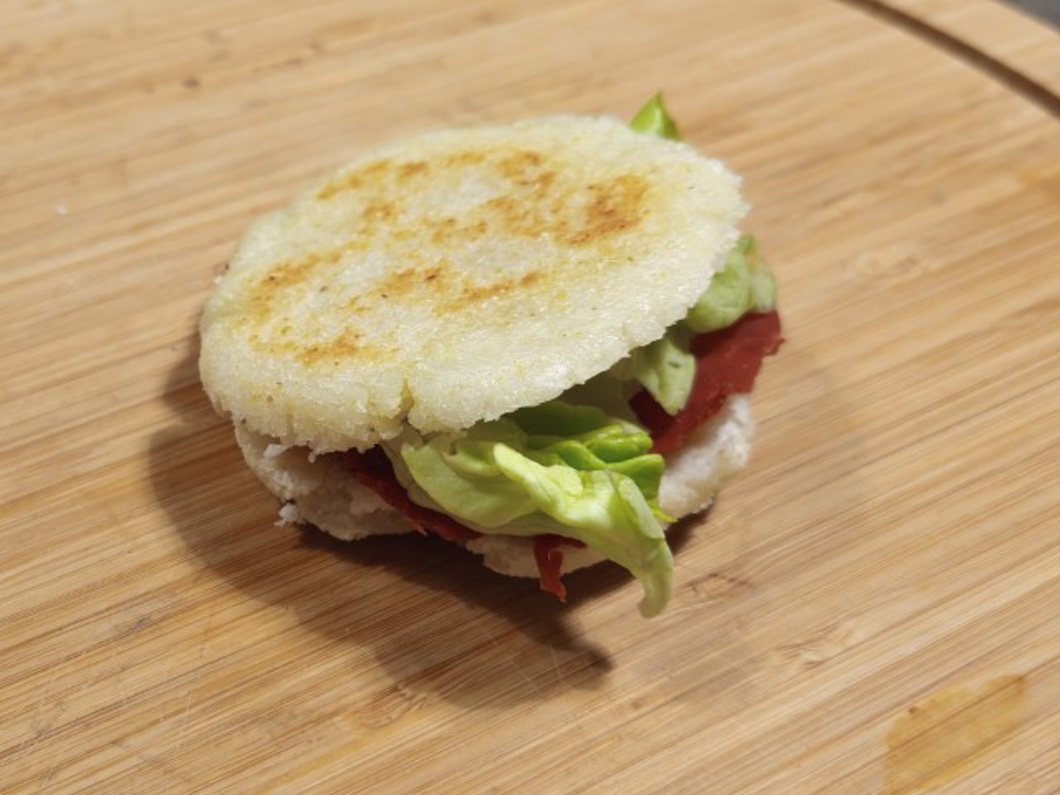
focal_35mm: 50
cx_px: 530
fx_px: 1531
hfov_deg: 38.2
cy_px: 398
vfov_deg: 29.1
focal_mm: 5.35
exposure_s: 1/50
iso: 500
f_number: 1.7
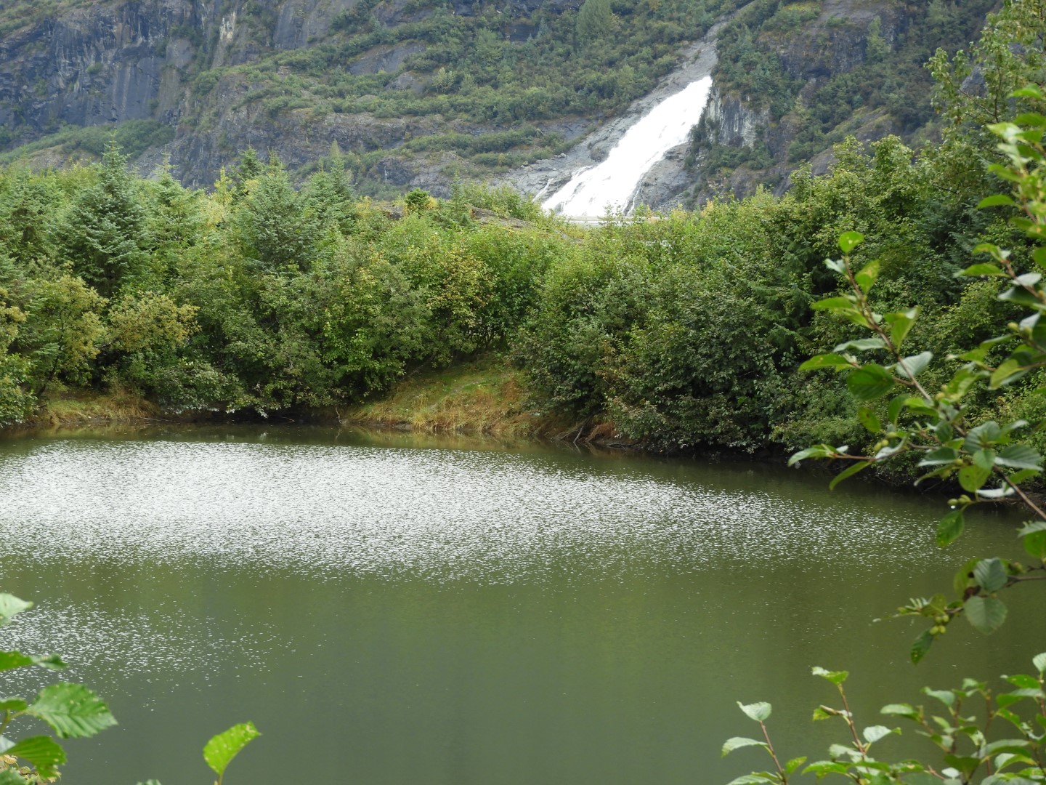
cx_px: 523
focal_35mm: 125
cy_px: 392
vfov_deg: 11.9
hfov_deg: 15.8
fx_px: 3777
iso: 100
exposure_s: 1/80
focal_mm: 22.4
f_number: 5
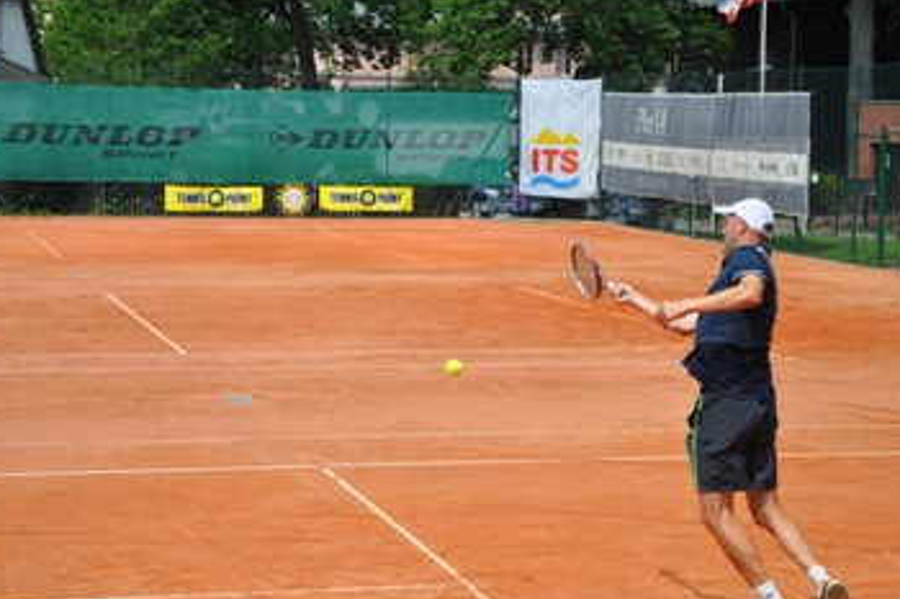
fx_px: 2399
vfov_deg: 14.2
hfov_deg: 21.2
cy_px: 352
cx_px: 499
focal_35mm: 96
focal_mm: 50
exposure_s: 1/1600
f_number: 5.6
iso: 400
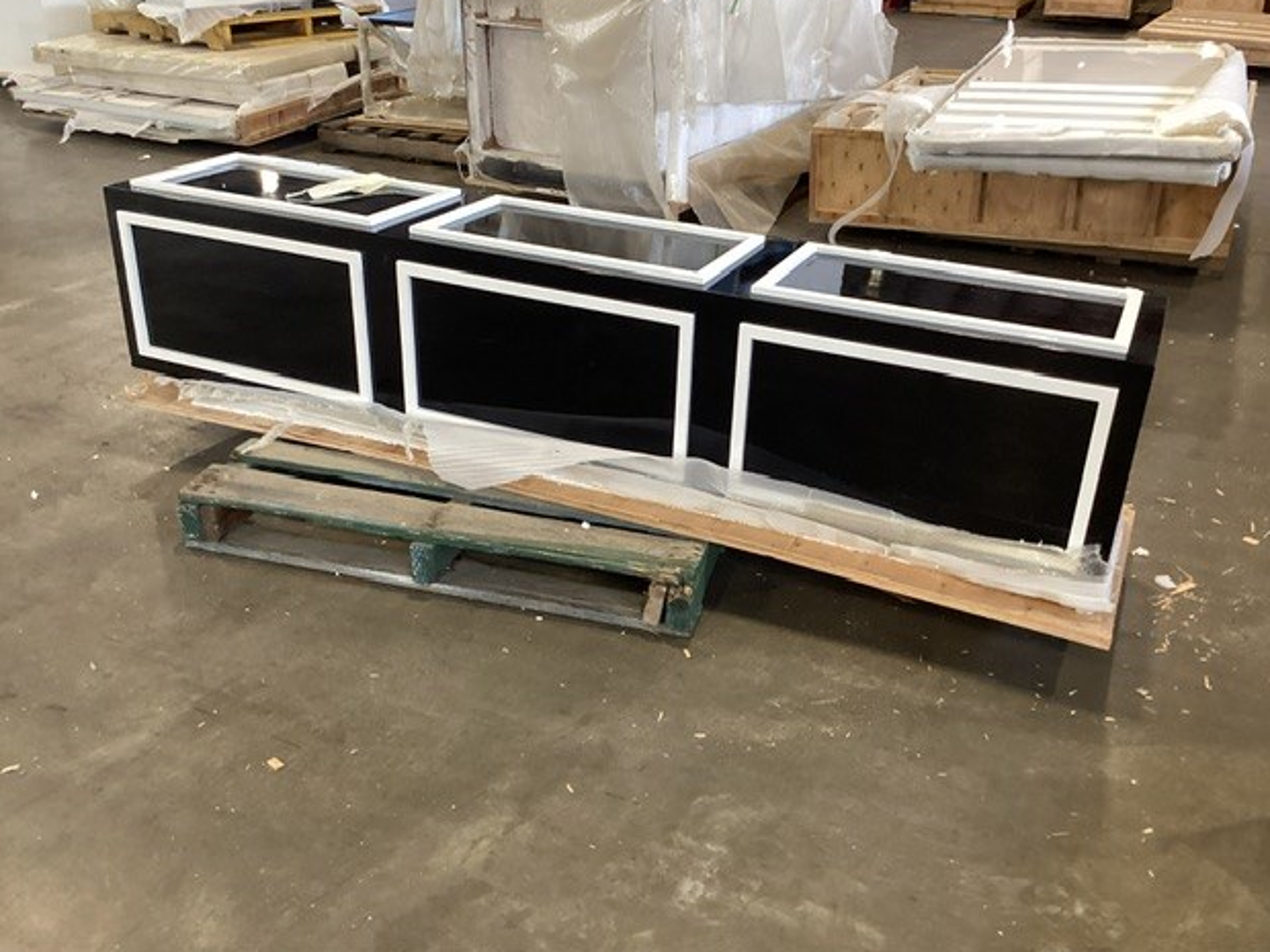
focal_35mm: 32
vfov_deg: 44.2
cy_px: 463
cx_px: 651
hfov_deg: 56.8
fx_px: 1174
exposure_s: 1/50
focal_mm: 3.3
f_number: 2.4
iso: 250
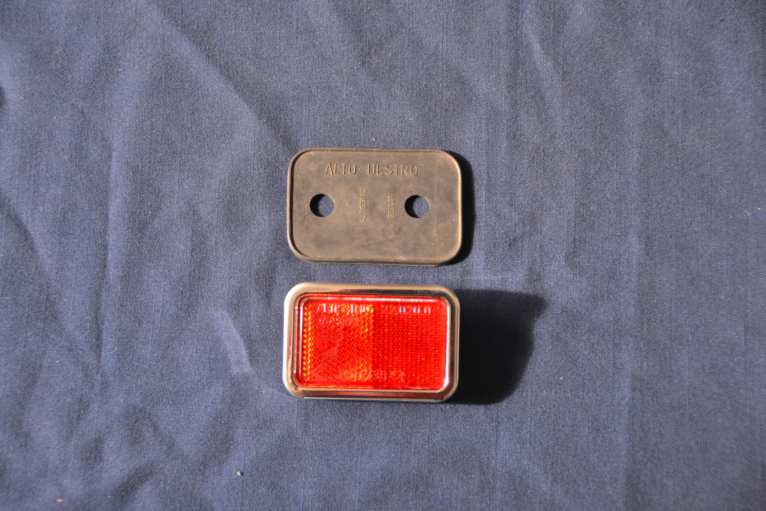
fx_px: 2075
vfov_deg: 14.0
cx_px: 383
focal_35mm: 98
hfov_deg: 20.9
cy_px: 256
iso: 800
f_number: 5
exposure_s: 1/125
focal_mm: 65
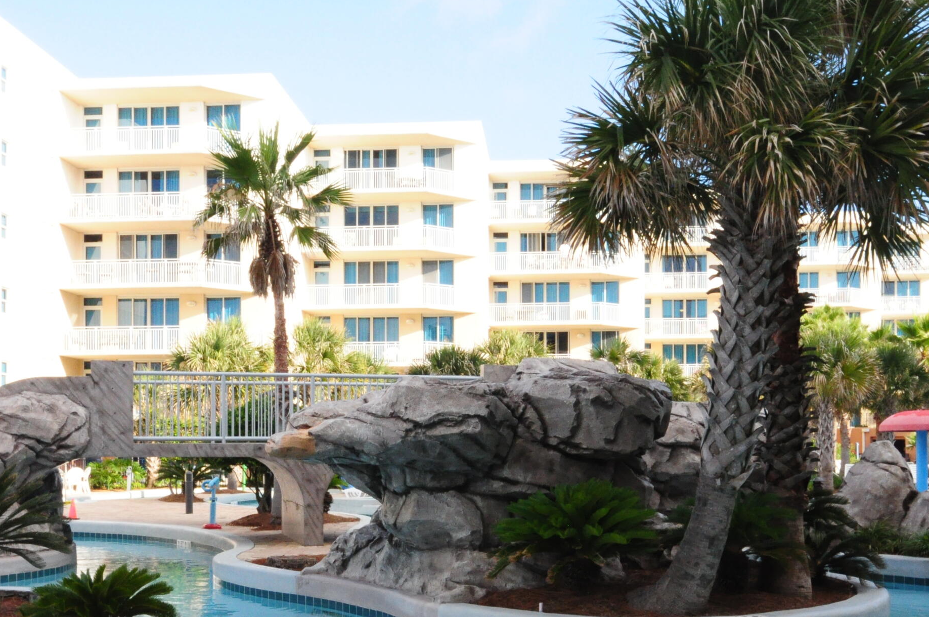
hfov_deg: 40.4
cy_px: 444
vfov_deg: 27.2
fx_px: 1263
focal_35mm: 49
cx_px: 424
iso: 1600
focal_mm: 20
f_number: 16
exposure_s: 1/200
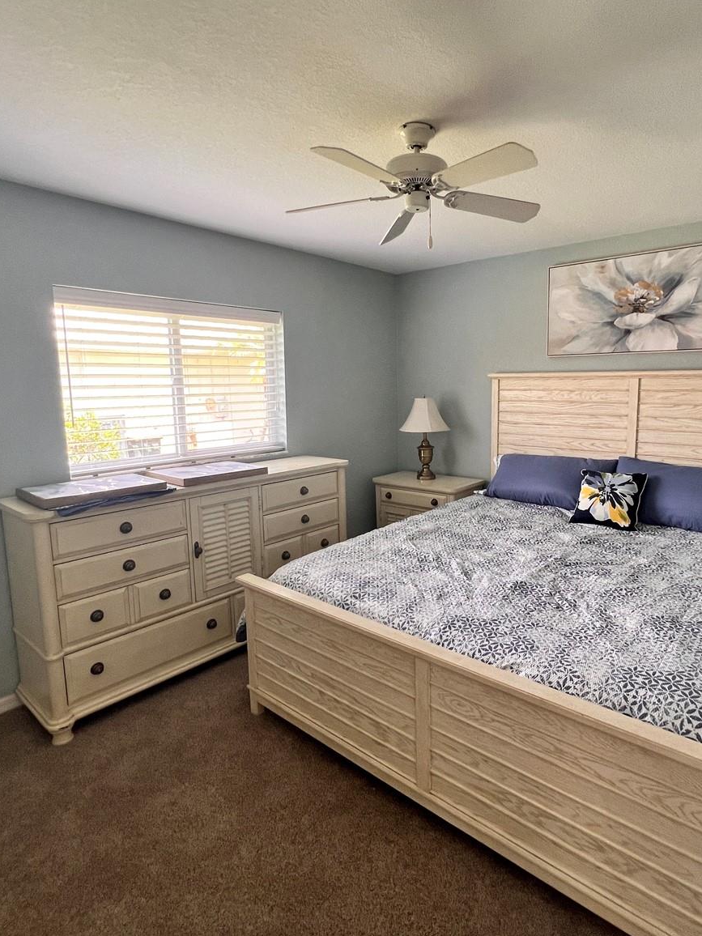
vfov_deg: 87.7
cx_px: 419
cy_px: 453
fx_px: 487
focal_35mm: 18
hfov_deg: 70.9
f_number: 1.8
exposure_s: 1/60
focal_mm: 1.57
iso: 125
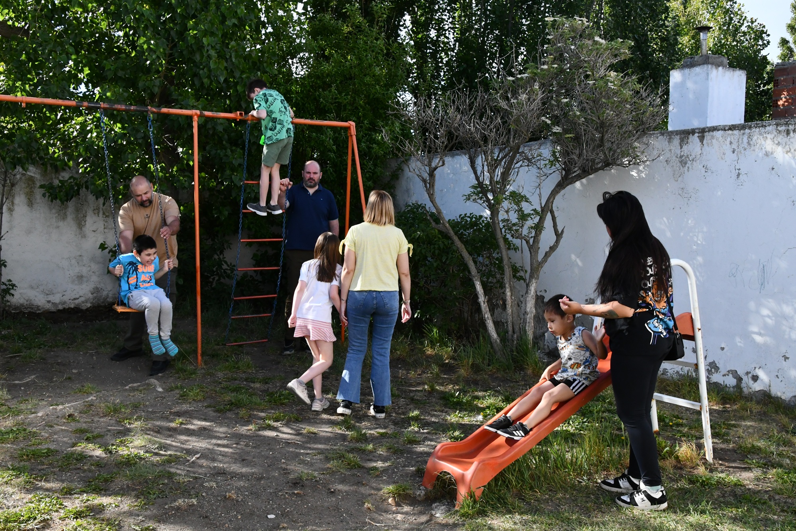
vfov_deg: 34.2
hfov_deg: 49.6
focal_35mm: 39
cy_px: 266
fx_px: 862
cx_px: 398
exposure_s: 1/800
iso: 2000
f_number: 14
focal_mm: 26
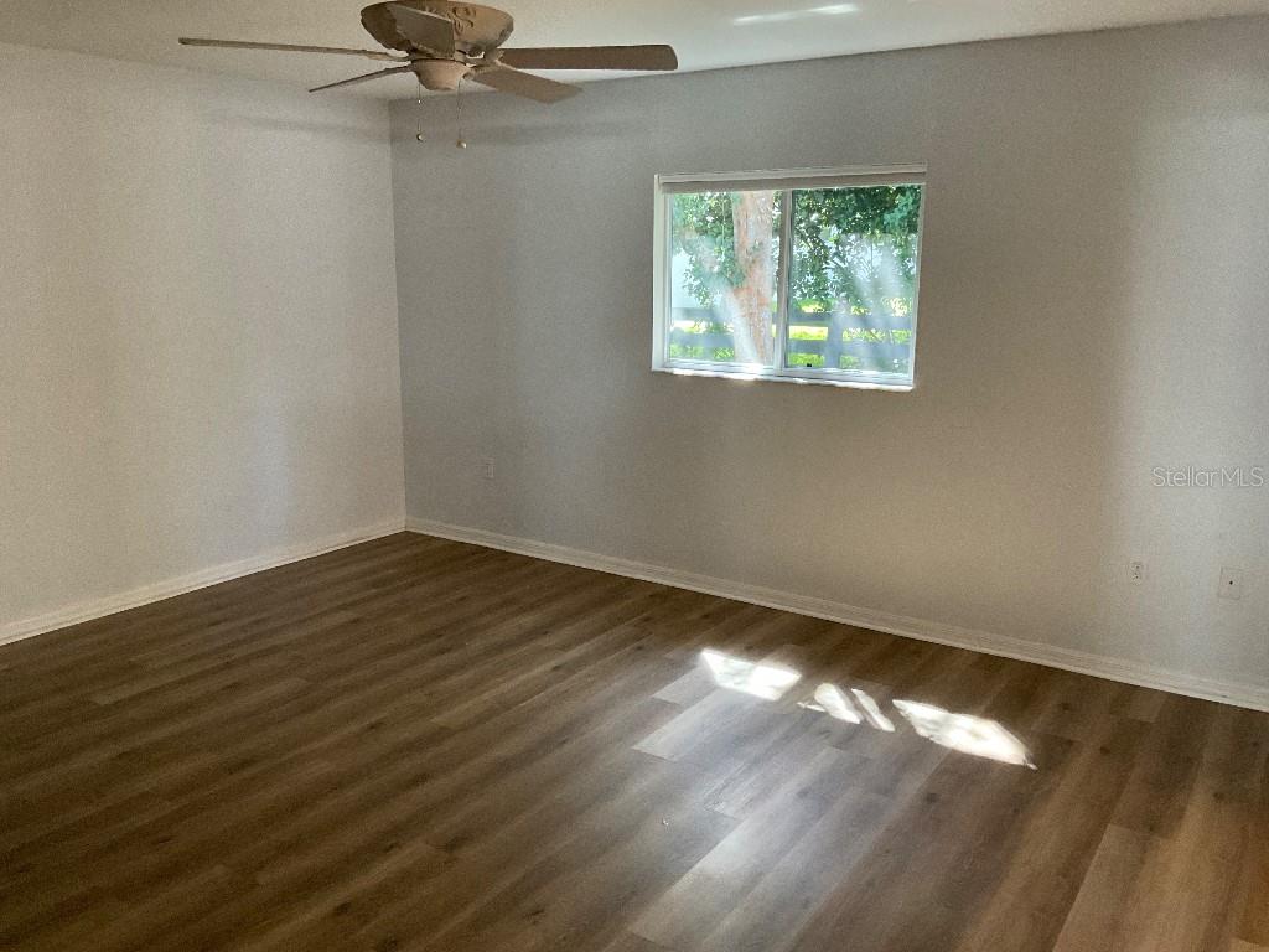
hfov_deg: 61.7
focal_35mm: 29
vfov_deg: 48.2
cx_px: 634
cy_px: 476
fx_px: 1063
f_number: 1.8
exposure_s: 1/60
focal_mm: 3
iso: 250
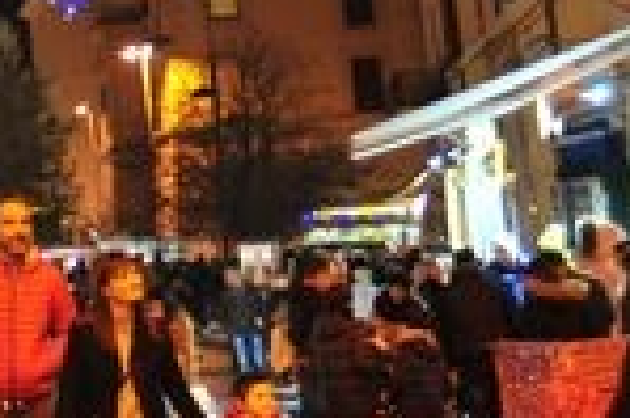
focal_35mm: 99
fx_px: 1731
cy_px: -17
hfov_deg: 16.5
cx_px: -575
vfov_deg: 13.6
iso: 2500
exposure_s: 1/30
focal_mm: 23
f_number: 3.8
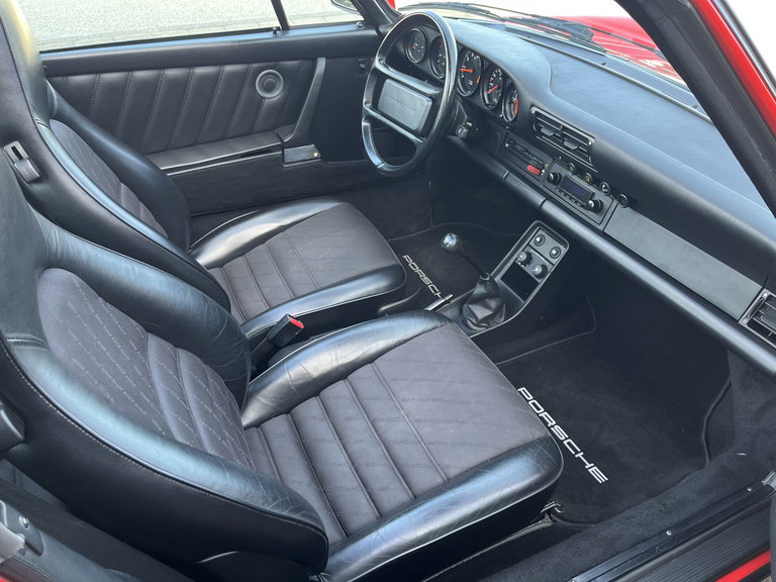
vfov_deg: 53.1
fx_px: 583
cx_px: 388
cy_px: 291
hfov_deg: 67.3
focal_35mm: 26
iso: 100
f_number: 1.6
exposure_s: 1/122
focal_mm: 5.1
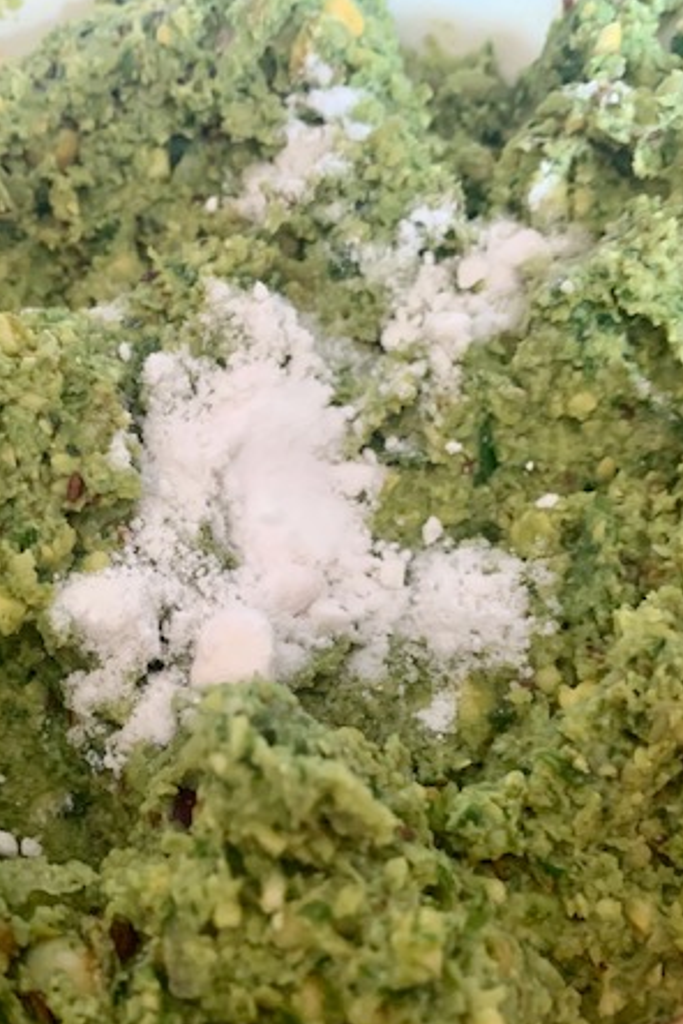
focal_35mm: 39
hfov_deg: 34.0
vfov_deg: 49.5
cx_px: 252
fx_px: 1110
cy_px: 535
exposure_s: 1/40
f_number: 1.8
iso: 400
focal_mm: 4.25
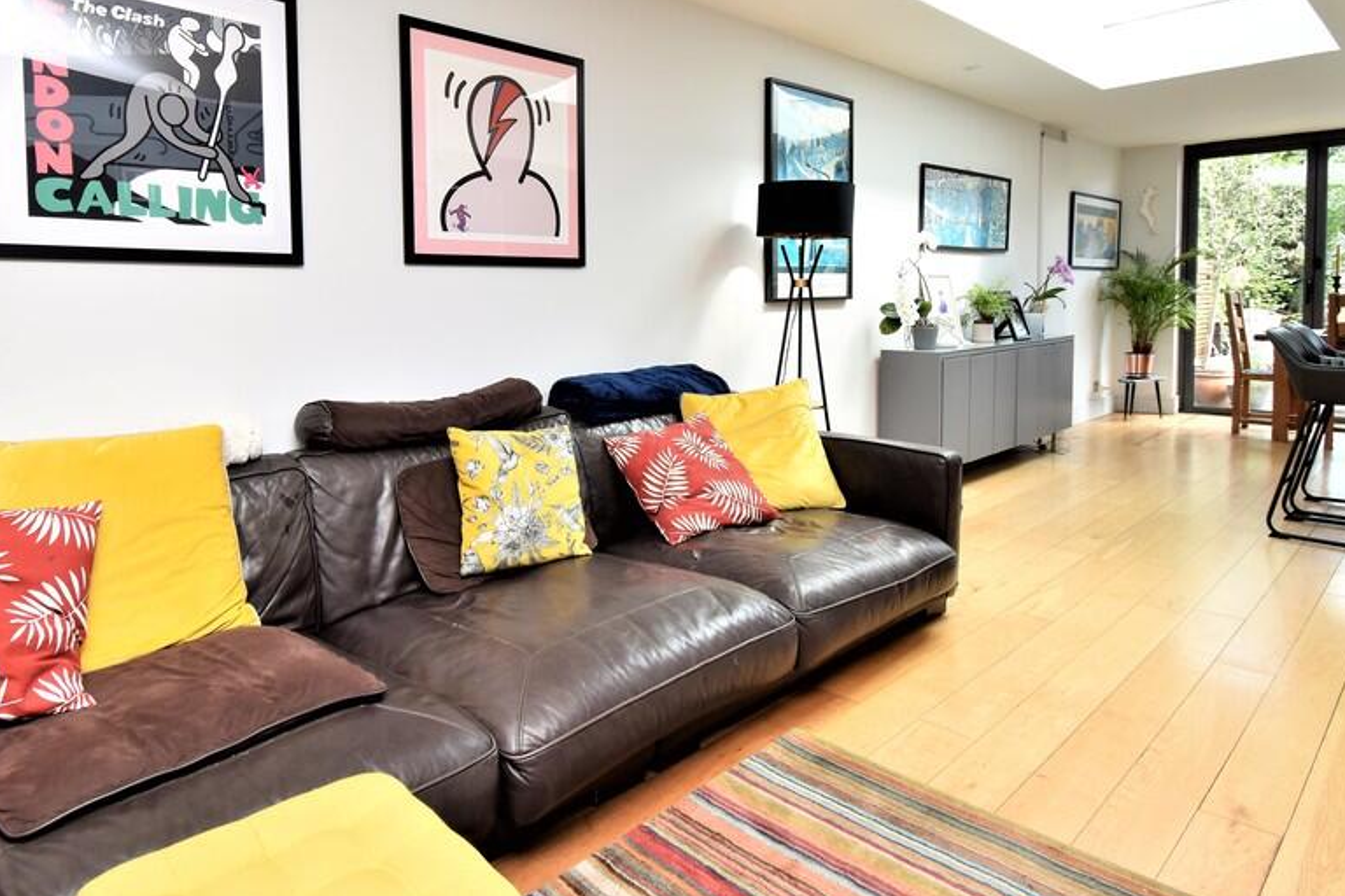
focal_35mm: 20
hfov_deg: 83.7
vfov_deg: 61.1
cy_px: 339
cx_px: 599
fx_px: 747
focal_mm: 10
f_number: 5.6
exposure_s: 1/125
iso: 500
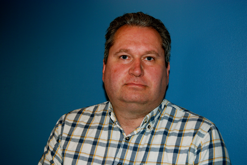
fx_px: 361
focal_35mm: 52
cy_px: 82
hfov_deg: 37.8
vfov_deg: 25.8
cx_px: 124
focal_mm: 35
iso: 400
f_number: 4.2
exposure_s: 1/60
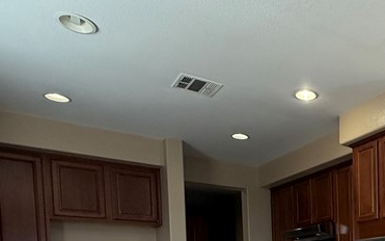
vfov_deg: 27.1
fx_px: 430
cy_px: 299
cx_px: 401
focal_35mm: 41
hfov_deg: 40.9
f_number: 2.2
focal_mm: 2.22
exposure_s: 1/99
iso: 125
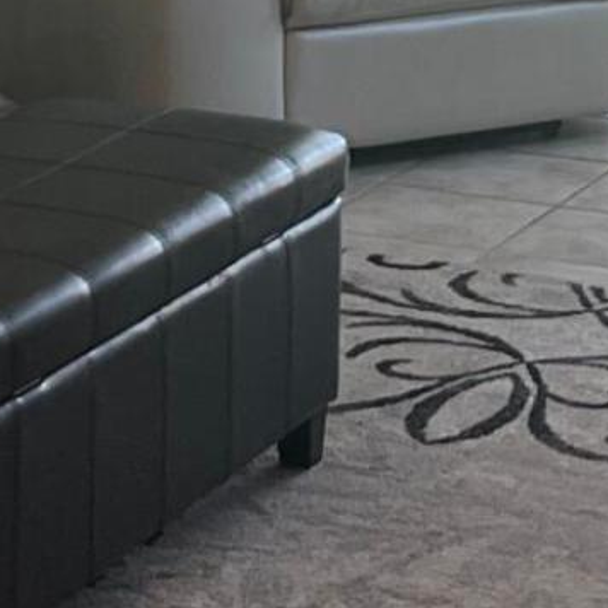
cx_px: 328
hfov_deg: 9.4
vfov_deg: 9.2
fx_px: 3696
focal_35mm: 186
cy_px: -222
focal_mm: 5.7
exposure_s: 1/60
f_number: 1.5
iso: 80
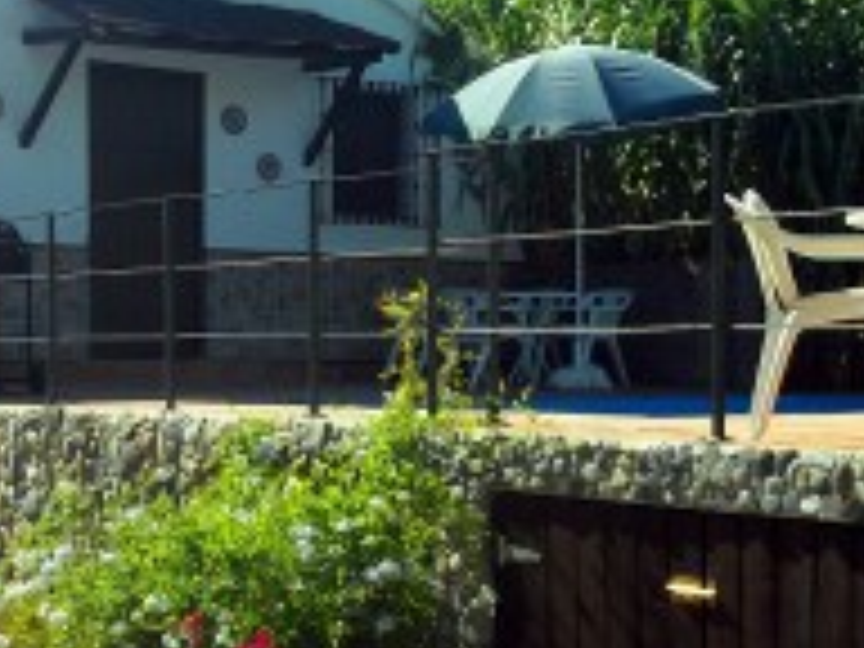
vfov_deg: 17.0
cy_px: 392
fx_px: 2171
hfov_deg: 22.5
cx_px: 346
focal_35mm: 87
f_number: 4.5
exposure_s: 1/500
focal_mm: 6.3
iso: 80
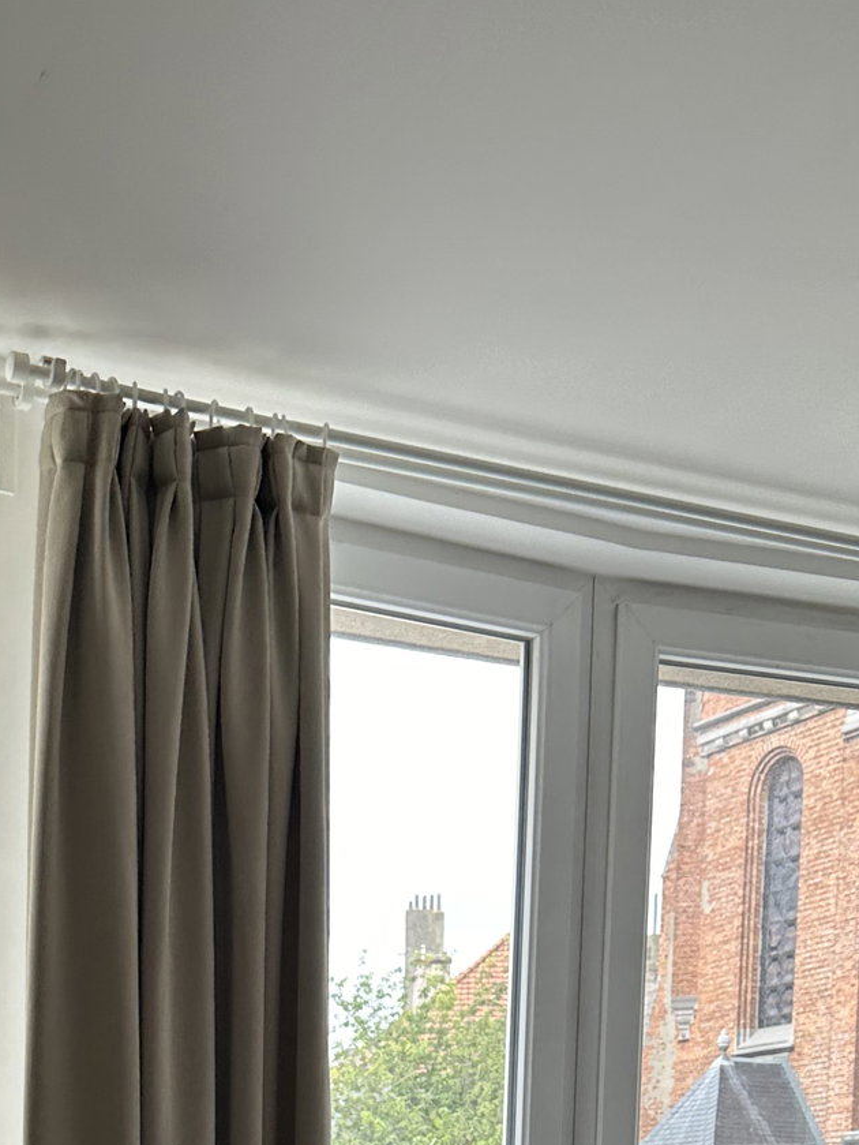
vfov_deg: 27.2
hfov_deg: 23.9
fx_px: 2017
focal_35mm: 61
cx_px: 248
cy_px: 1440
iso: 80
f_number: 1.78
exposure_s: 1/121
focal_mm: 6.86
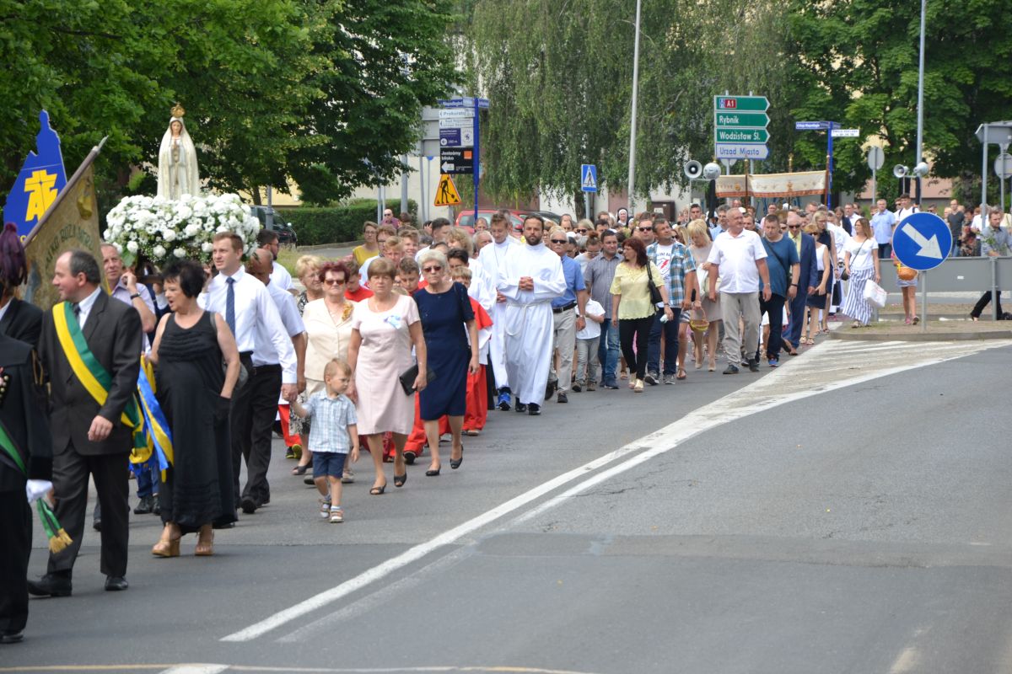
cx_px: 506
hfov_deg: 13.0
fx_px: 4427
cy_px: 337
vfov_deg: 8.7
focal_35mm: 158
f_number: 6.3
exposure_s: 1/160
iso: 100
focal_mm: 105
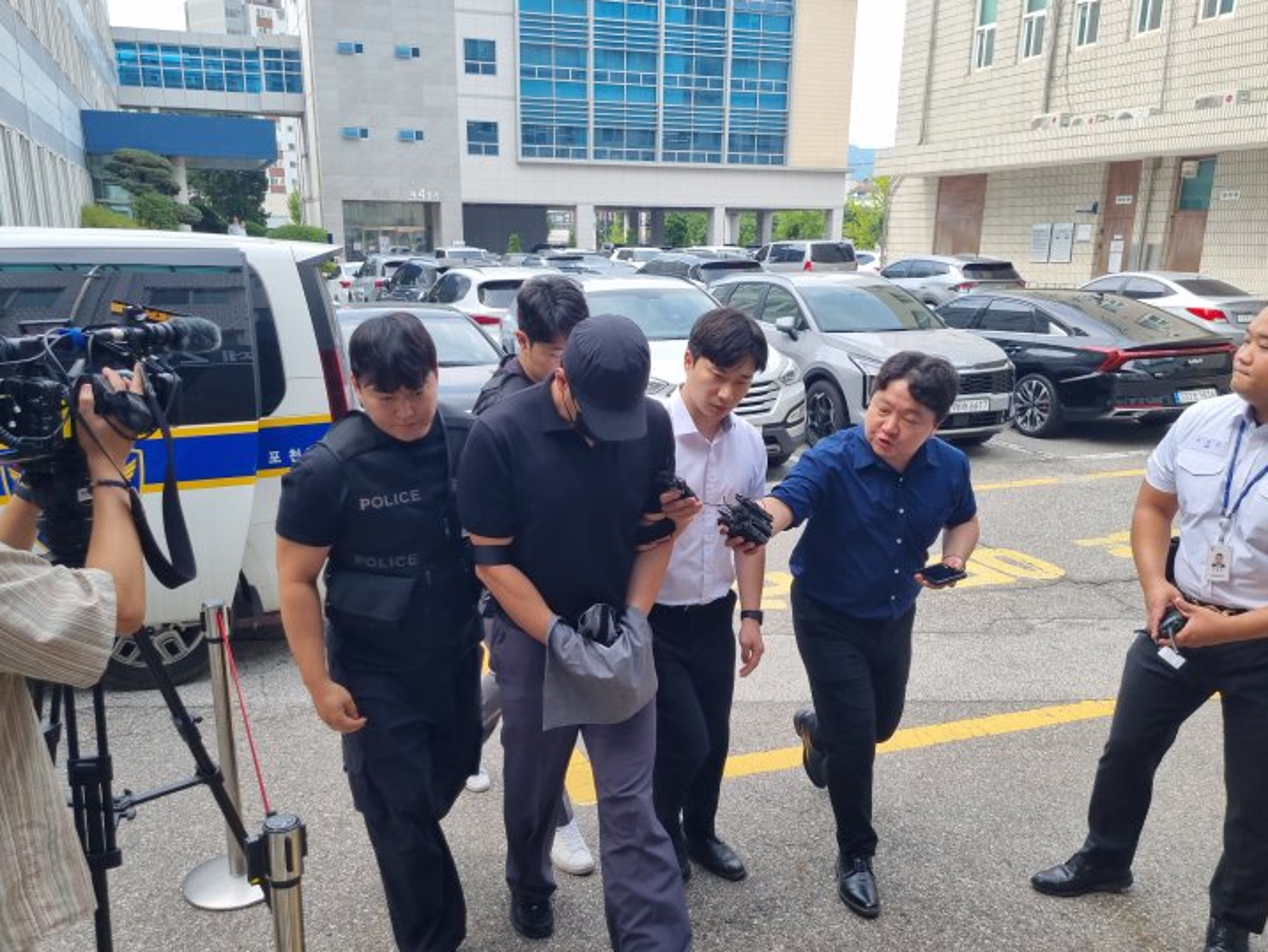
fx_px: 1062
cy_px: 527
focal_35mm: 29
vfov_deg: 48.2
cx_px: 591
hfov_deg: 61.6
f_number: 1.8
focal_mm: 5.4
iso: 50
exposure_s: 1/746
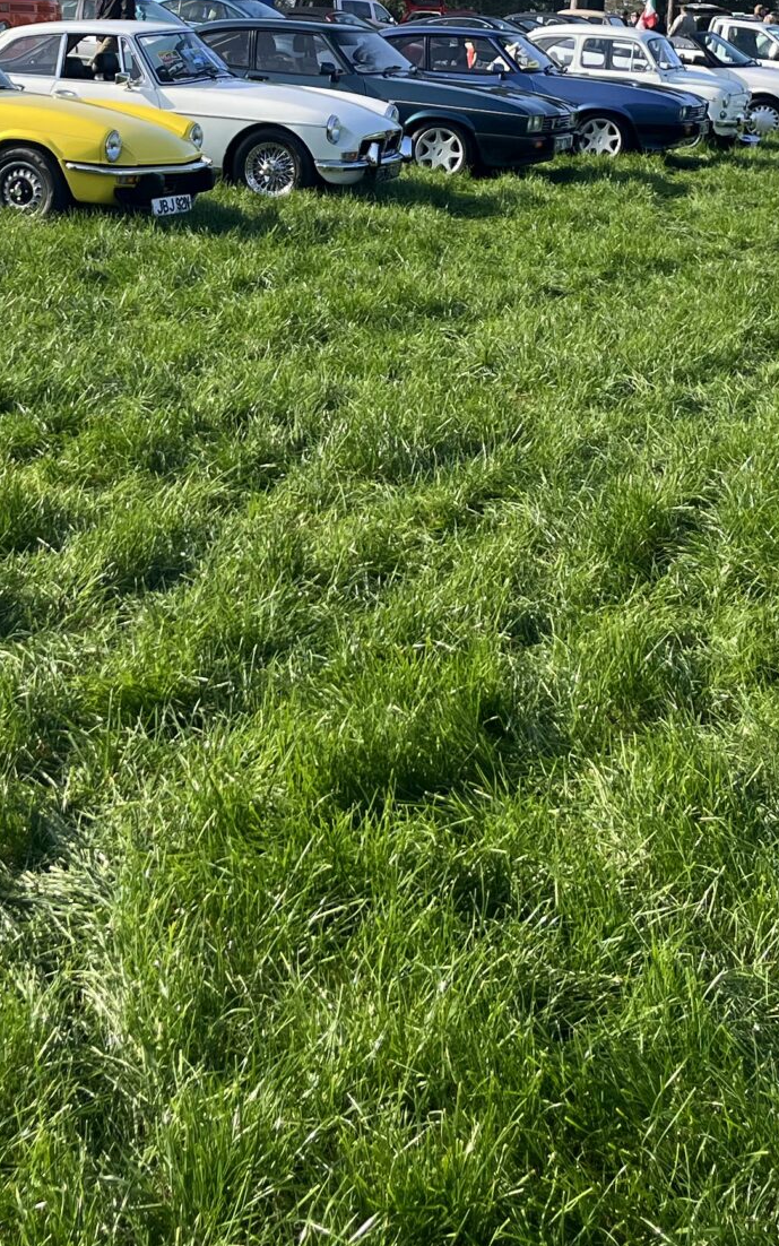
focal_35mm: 64
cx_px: 213
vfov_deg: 31.1
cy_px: 220
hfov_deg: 20.2
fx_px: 2173
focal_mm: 5.1
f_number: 1.6
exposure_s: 1/2825
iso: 50
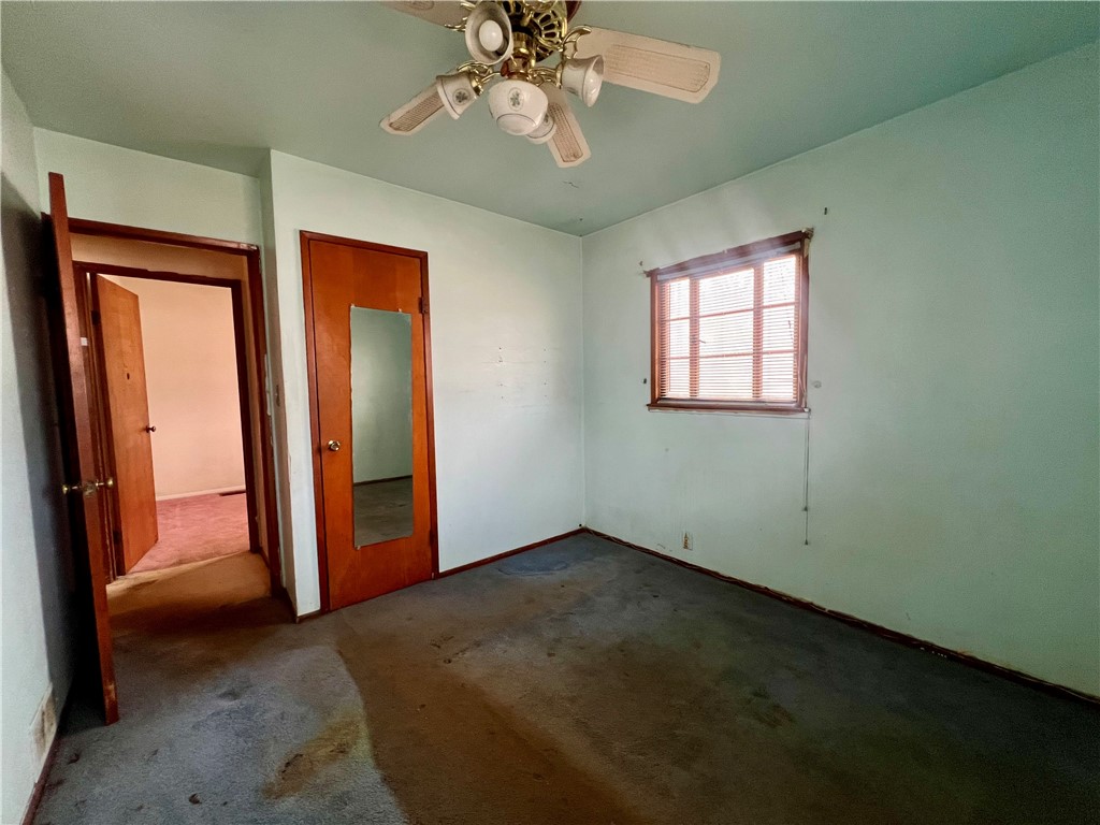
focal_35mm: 13
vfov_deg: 89.9
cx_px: 550
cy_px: 412
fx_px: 413
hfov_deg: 106.2
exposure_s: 1/91
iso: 250
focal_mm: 1.57
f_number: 1.8
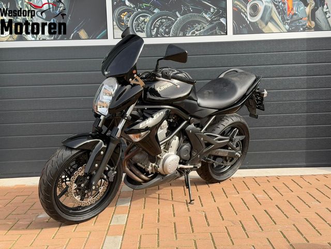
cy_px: 124
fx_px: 459
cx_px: 166
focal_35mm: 48
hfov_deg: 39.7
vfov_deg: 30.3
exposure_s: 1/1353
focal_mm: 6.76
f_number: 1.78
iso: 64
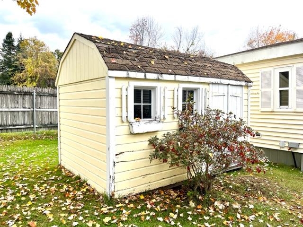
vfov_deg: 53.1
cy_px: 114
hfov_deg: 67.3
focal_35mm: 26
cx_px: 152
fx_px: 228
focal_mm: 5.1
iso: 50
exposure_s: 1/1018
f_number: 1.6
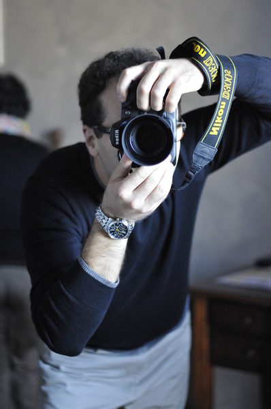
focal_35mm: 75
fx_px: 850
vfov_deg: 27.0
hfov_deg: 18.1
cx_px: 136
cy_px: 204
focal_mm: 50
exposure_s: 1/250
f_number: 1.8
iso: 3200
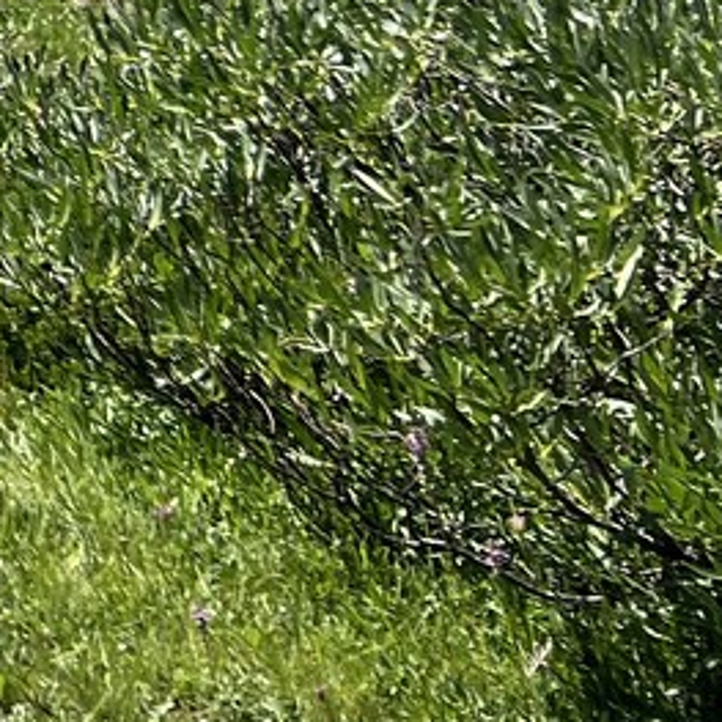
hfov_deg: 11.2
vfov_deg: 12.4
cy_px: -664
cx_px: -1090
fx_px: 2973
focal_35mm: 126
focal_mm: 5.7
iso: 50
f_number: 1.5
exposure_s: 1/3257
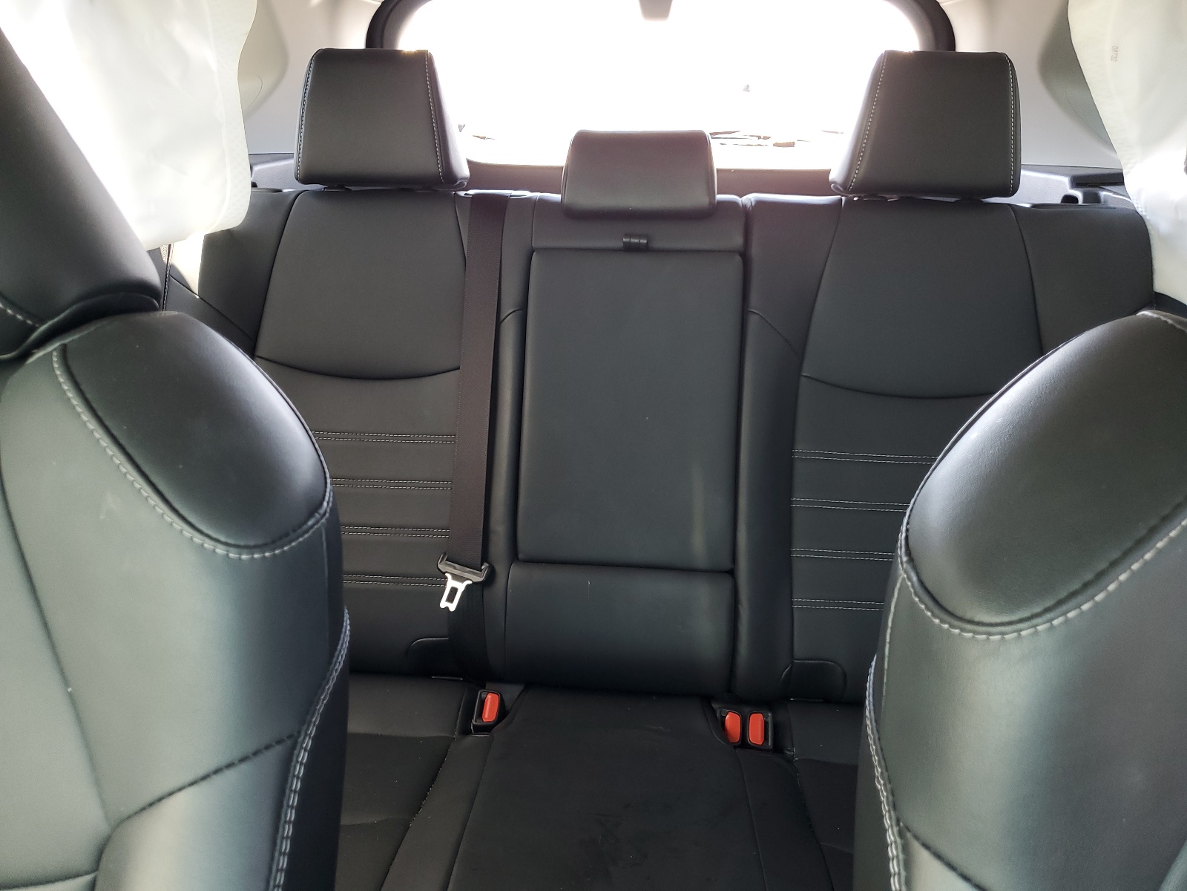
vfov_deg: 53.1
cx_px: 594
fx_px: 892
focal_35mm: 26
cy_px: 446
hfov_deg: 67.3
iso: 66
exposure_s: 1/60.2
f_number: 1.5
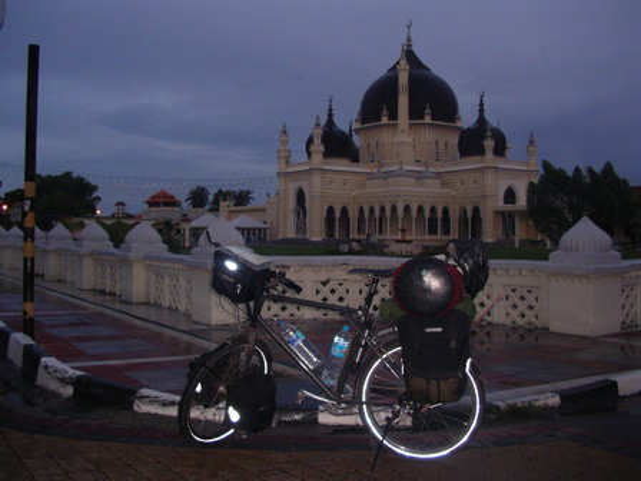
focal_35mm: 37
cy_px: 240
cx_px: 320
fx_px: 685
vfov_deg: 38.7
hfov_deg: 50.1
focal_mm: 5.7
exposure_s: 1/60
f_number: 2.8
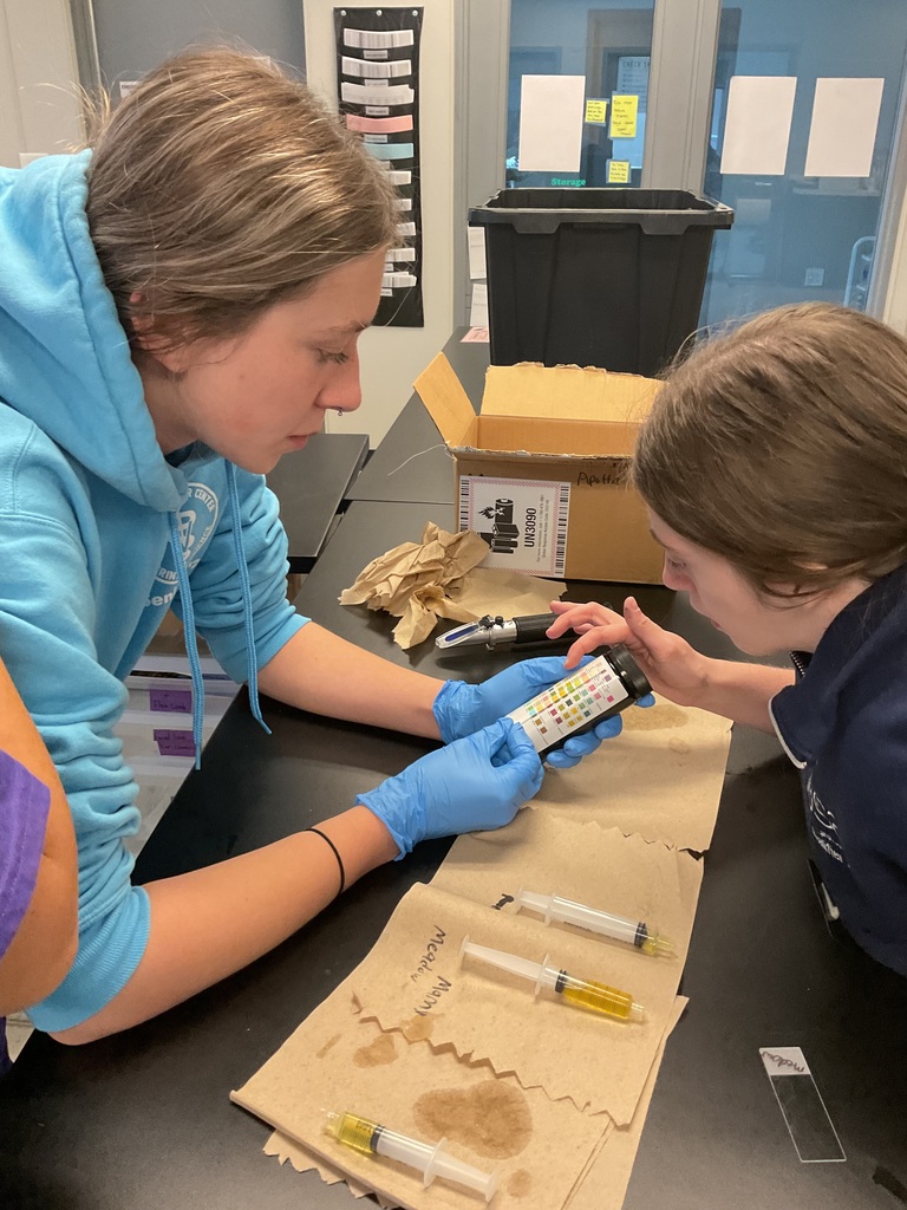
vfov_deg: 61.7
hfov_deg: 48.2
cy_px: 605
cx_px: 454
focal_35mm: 29
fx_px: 1013
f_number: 1.8
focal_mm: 3
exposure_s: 1/60
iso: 160
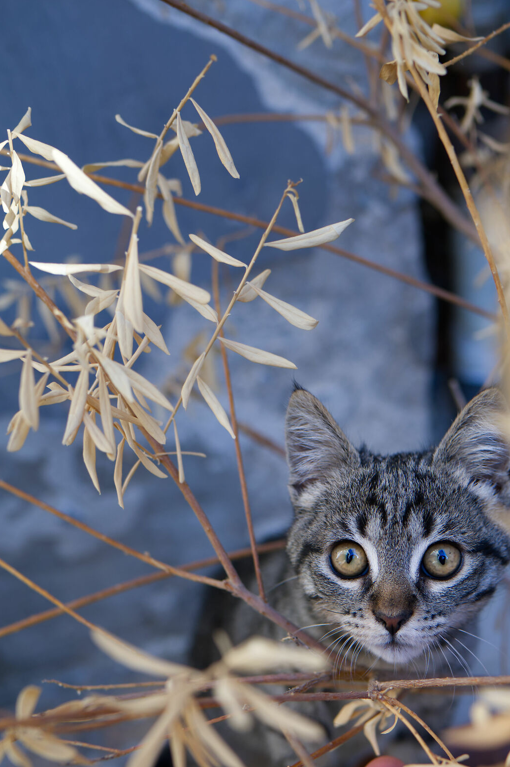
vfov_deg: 36.2
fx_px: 1148
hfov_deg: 24.8
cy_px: 555
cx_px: 364
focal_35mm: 54
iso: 320
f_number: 2.8
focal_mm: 35
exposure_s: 1/400
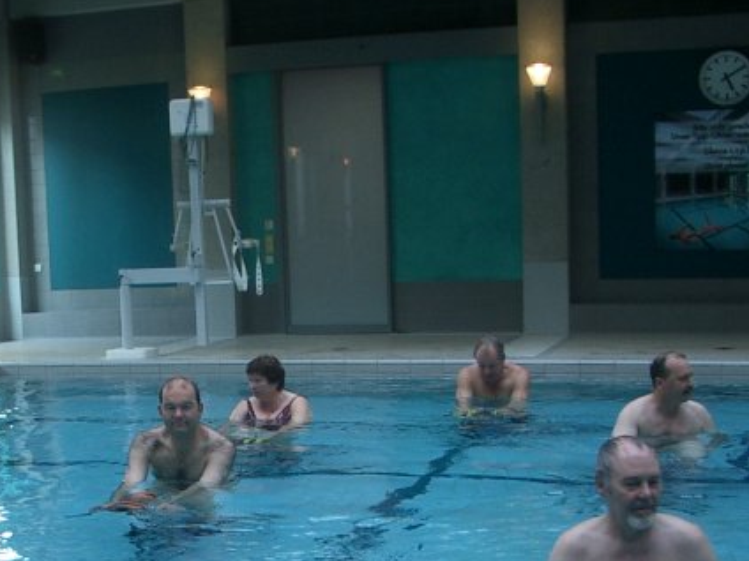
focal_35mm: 66
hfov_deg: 29.1
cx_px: 214
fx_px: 1428
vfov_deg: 21.8
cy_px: 501
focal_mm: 5.8
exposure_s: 1/50
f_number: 2.6
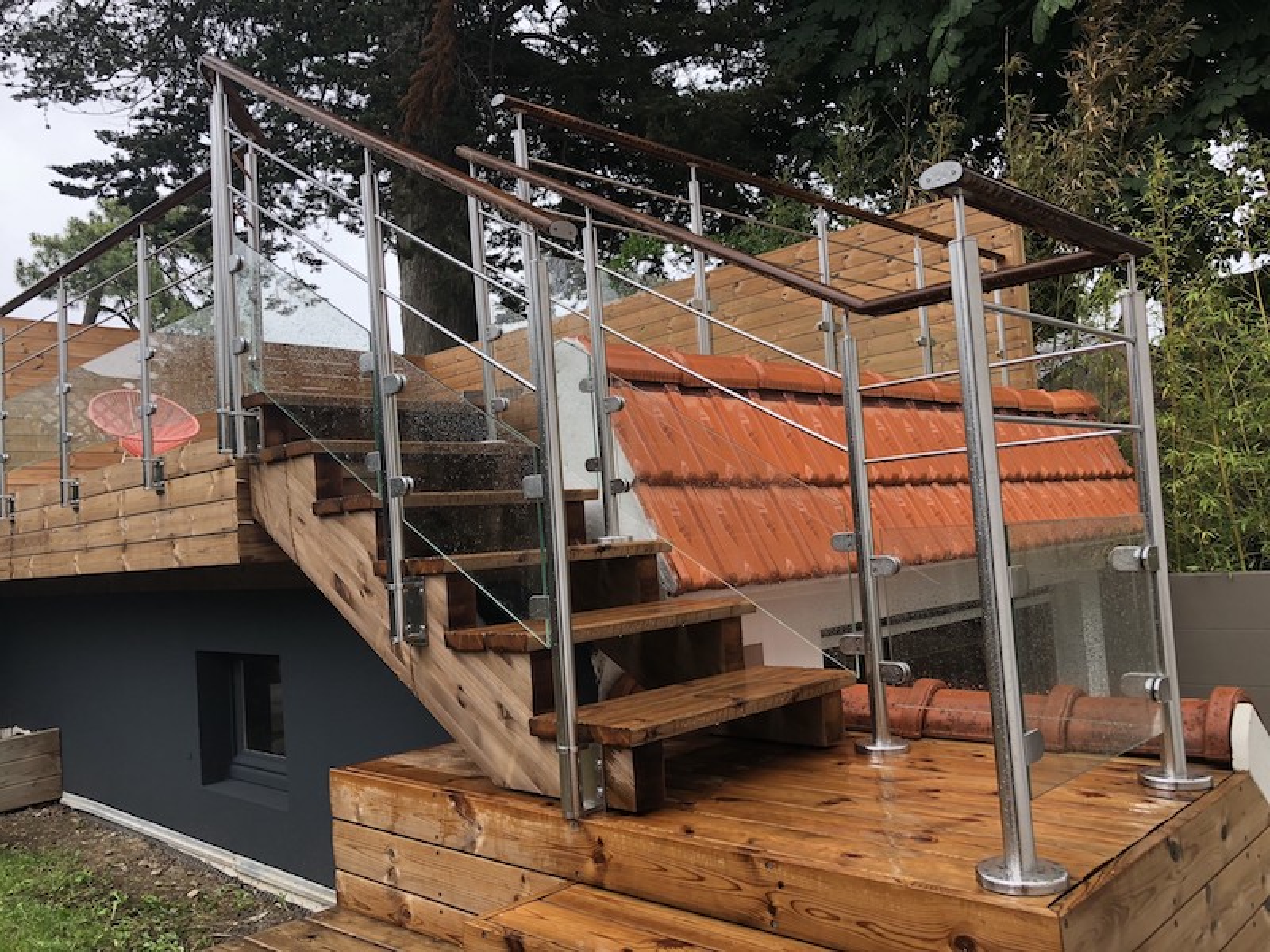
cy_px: 476
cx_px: 635
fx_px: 1027
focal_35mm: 28
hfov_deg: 63.4
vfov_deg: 49.7
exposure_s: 1/204
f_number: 1.8
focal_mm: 4
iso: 20
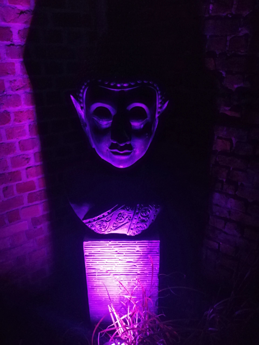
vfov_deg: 65.3
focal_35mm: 27
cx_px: 130
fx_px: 269
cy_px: 172
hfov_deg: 51.4
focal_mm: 3.95
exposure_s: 1/12.5
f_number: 1.8
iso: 1600
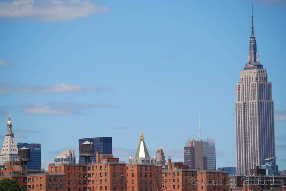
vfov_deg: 4.6
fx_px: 2385
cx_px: 143
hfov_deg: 6.9
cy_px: 96
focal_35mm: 300
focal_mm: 200
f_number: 5.6
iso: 100
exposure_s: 1/500
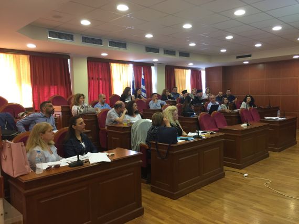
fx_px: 251
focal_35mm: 29
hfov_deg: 61.6
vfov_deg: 48.3
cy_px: 112
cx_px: 150
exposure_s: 1/33
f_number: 2.2
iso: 160
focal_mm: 4.15
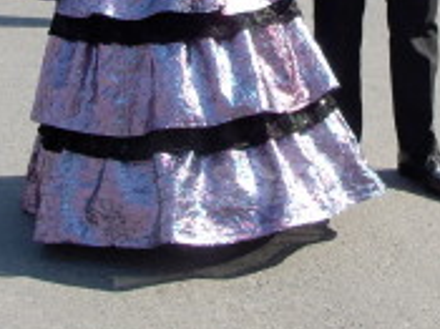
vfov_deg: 10.1
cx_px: 302
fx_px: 1816
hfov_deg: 13.8
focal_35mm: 143
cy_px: -108
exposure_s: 1/180
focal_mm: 8
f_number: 4.5
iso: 70
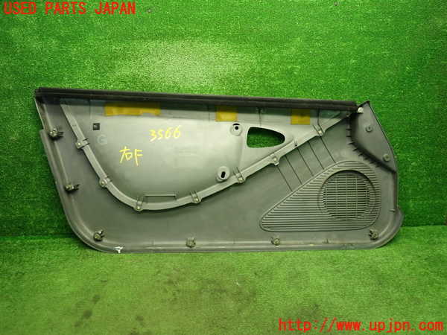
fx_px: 323
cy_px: 168
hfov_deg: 69.4
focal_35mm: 25
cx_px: 224
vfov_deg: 54.9
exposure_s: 1/40
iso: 200
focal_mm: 4.5
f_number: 2
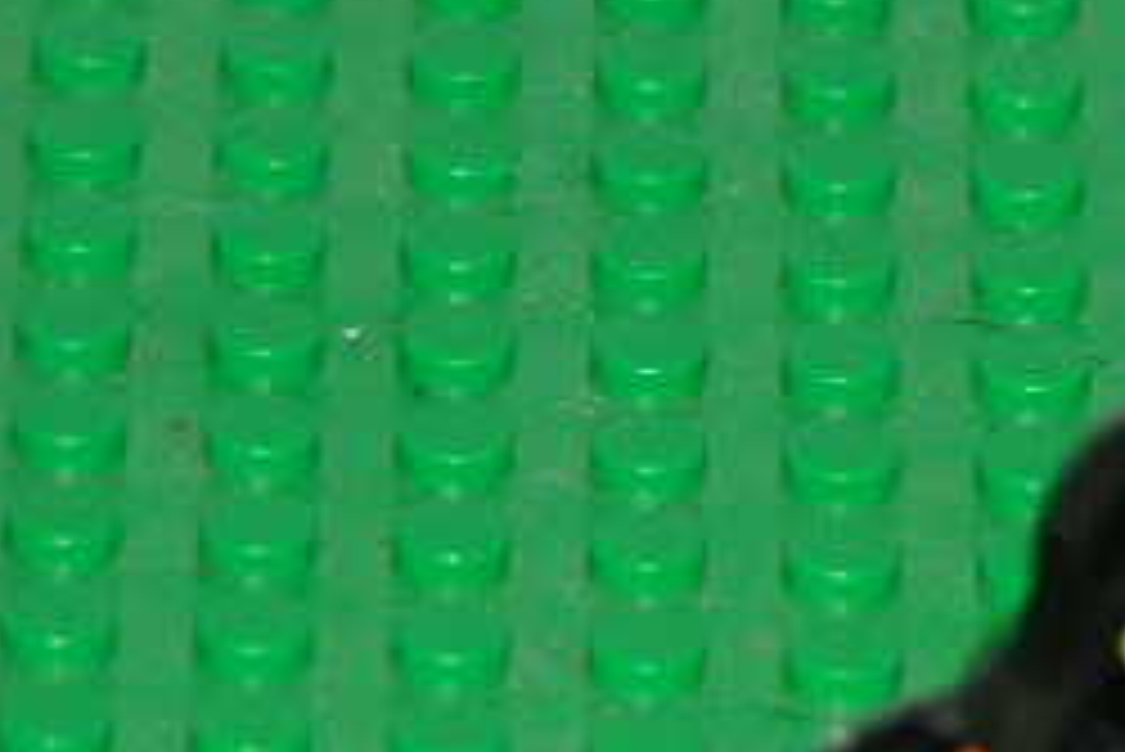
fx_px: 20542
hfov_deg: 3.1
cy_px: 829
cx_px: 1206
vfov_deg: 2.1
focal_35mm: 657
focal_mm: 37.8
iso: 200
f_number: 3.5
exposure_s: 1/250
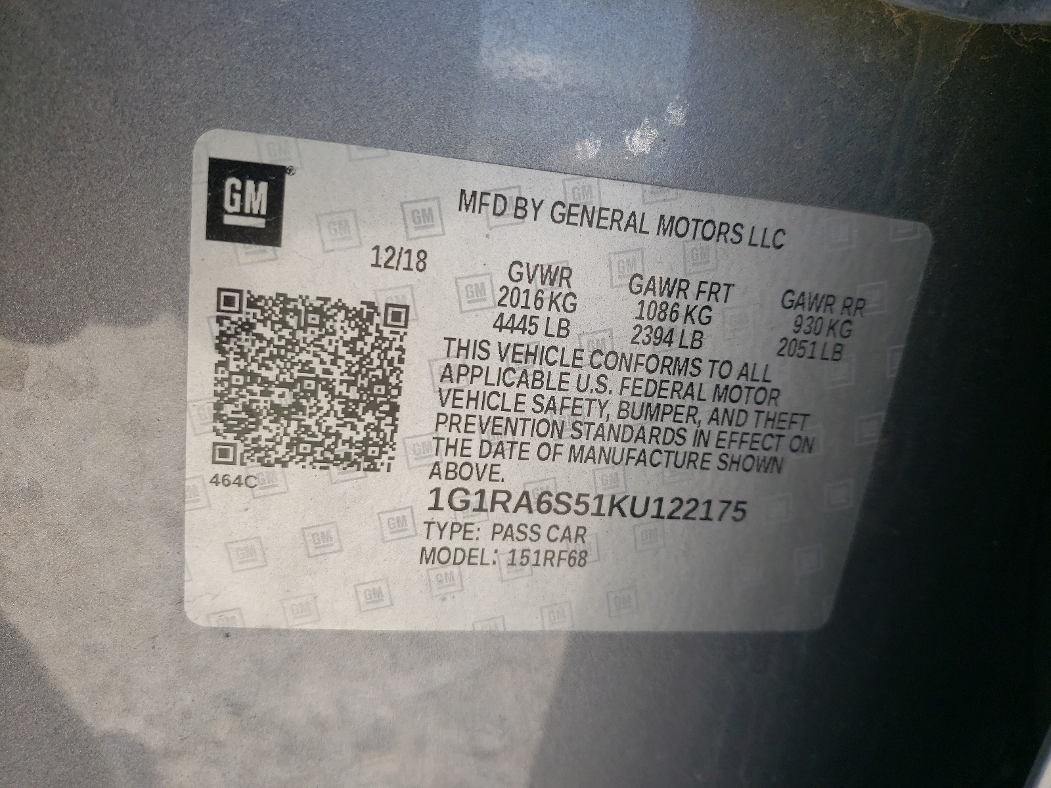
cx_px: 526
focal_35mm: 26
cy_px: 394
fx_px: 789
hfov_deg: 67.3
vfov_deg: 53.1
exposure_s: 1/714
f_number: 1.5
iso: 50
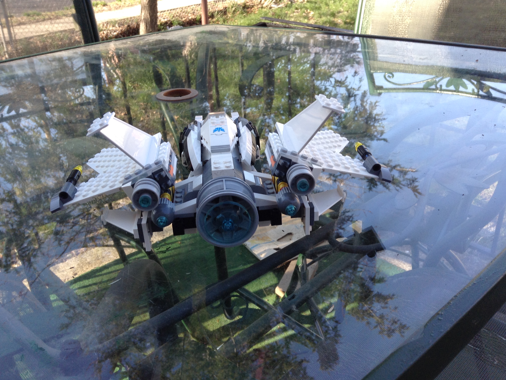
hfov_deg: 54.0
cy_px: 191
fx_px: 497
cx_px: 247
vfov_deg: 41.8
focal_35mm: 34
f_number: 2.4
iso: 32
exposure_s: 1/177
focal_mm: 3.3
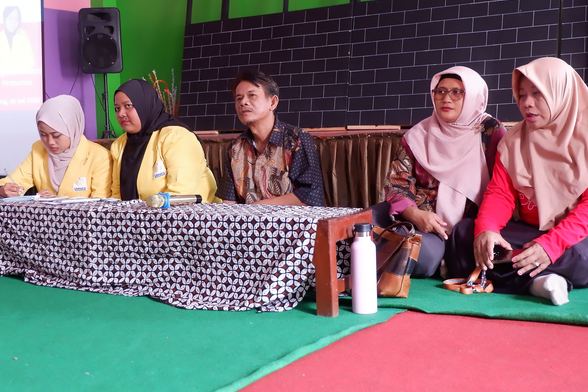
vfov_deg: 28.6
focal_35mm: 47
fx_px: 768
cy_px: 186
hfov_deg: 41.9
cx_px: 269
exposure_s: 1/50
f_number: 4.2
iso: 1600
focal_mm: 23.2
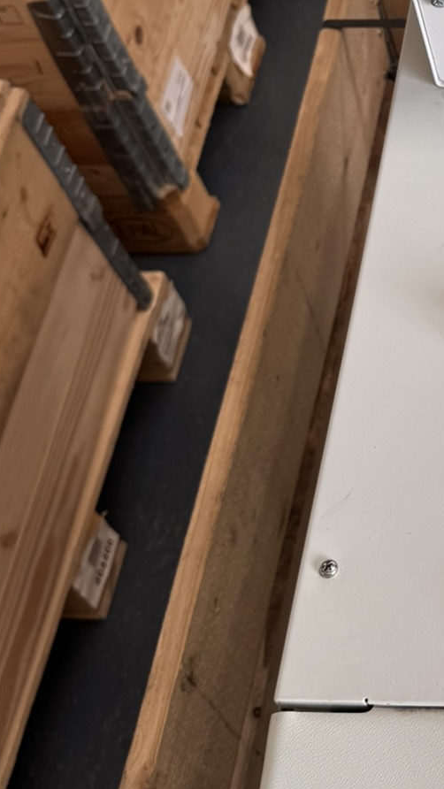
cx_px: 652
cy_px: 240
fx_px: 1255
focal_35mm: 60
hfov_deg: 18.0
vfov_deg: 34.4
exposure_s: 1/436
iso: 80
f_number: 1.78
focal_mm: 6.76
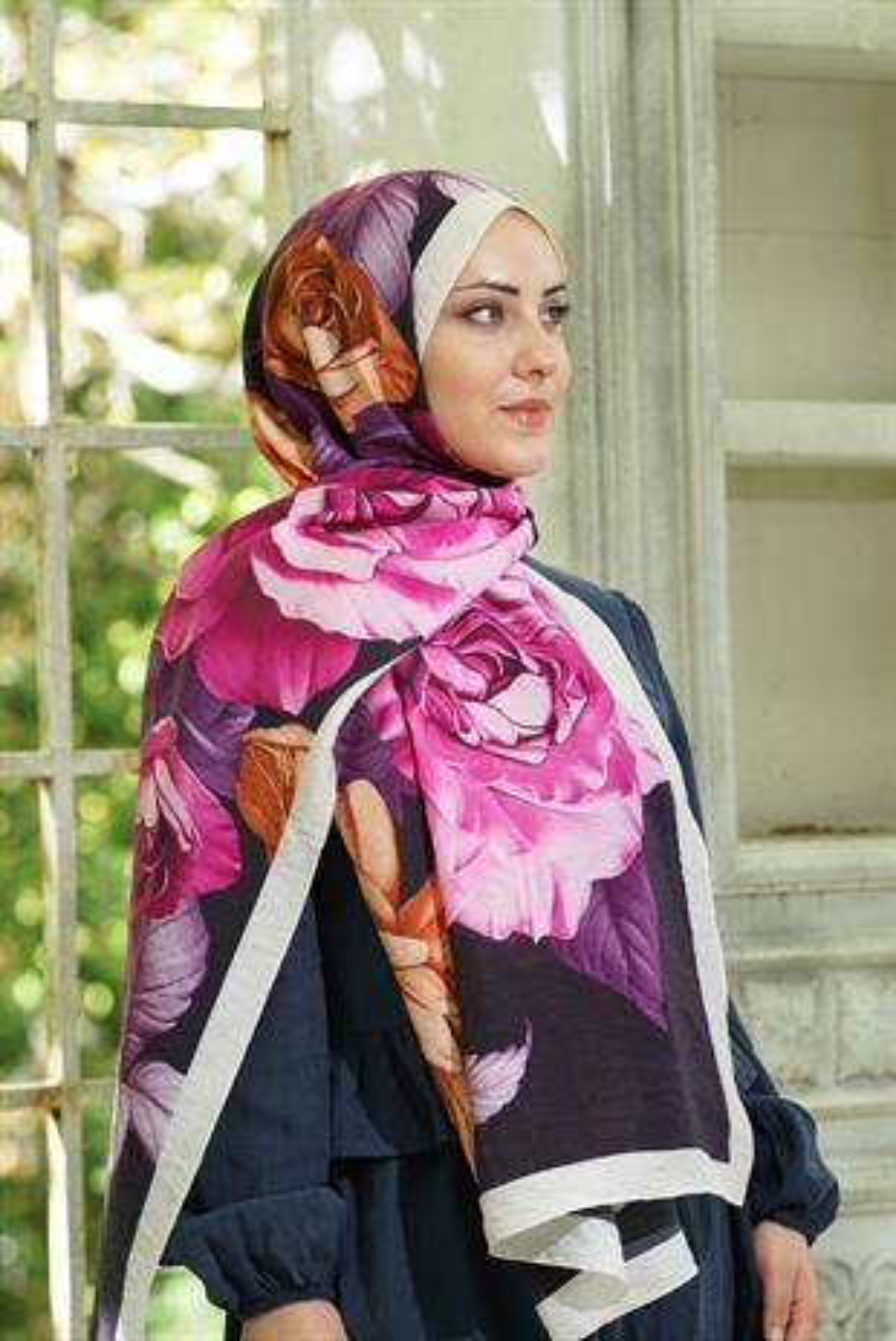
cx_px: 448
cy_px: 670
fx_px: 5218
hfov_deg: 9.8
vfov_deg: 14.6
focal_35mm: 140
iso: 640
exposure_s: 1/100
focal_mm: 140
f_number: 6.3
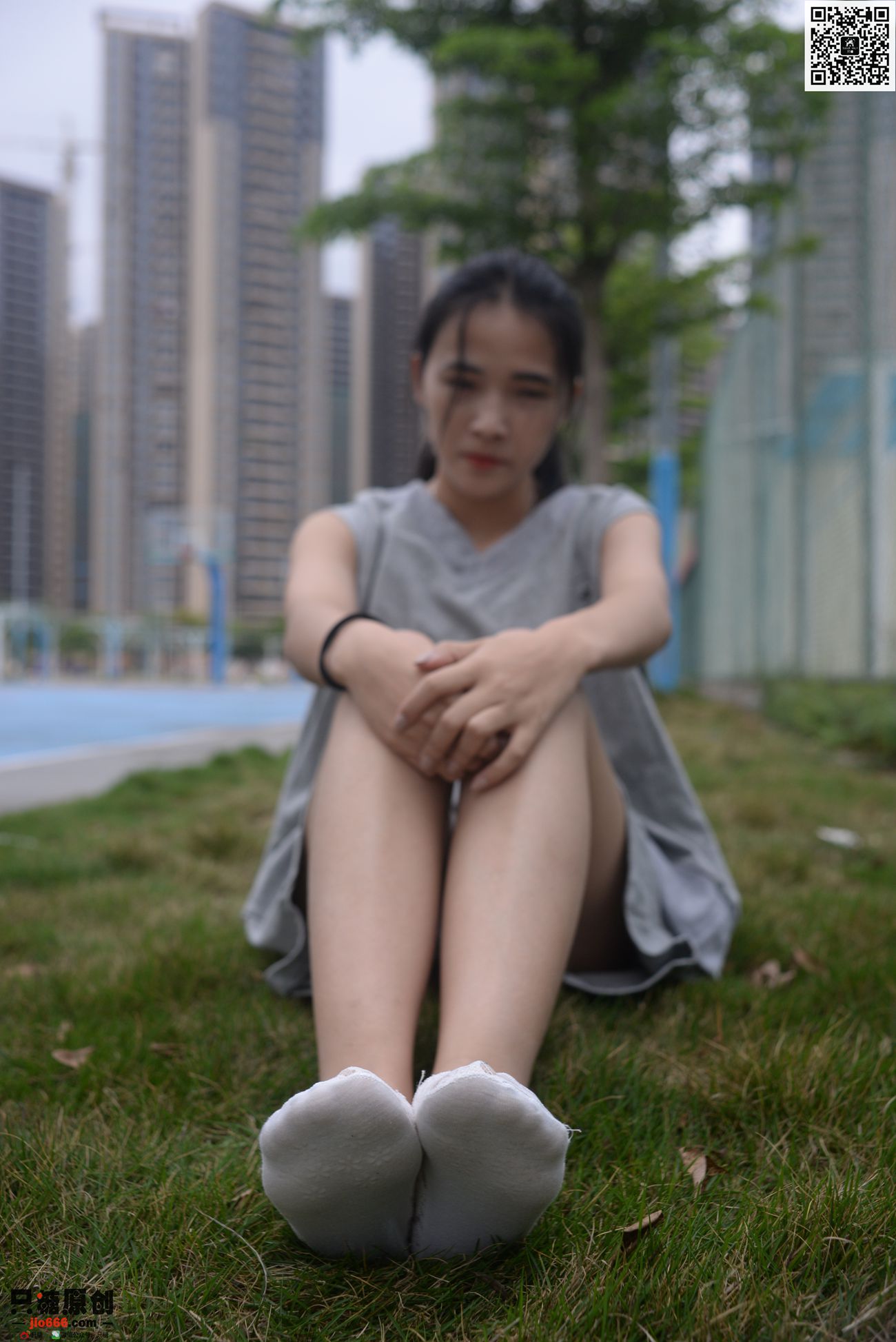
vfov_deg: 54.4
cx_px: 448
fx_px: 1305
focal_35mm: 35
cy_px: 671
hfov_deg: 37.9
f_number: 5
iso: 400
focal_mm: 35
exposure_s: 1/1000
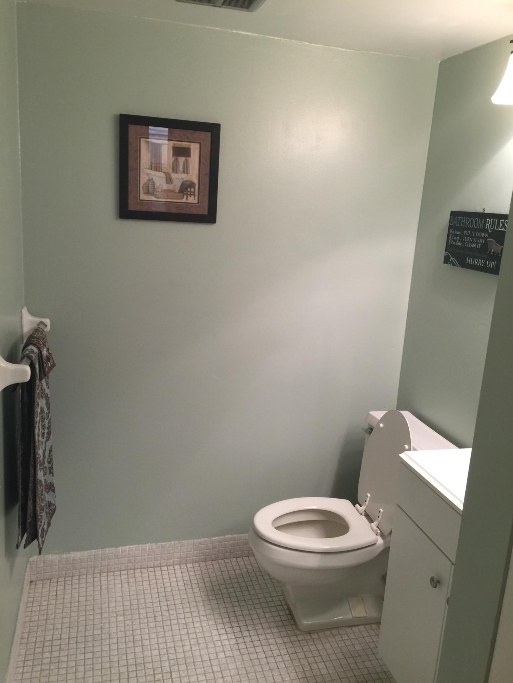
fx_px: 573
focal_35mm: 29
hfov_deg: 48.2
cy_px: 342
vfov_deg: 61.7
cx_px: 256
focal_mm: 4.15
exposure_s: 1/15
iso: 40
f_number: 2.2
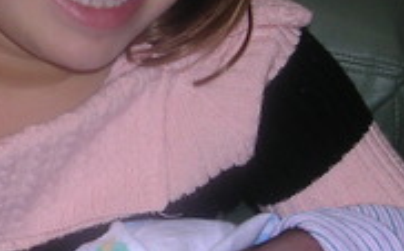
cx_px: 127
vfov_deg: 9.2
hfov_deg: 14.7
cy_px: 133
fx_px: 1561
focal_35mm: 142
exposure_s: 1/60.1
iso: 100
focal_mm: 5.8
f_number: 2.8
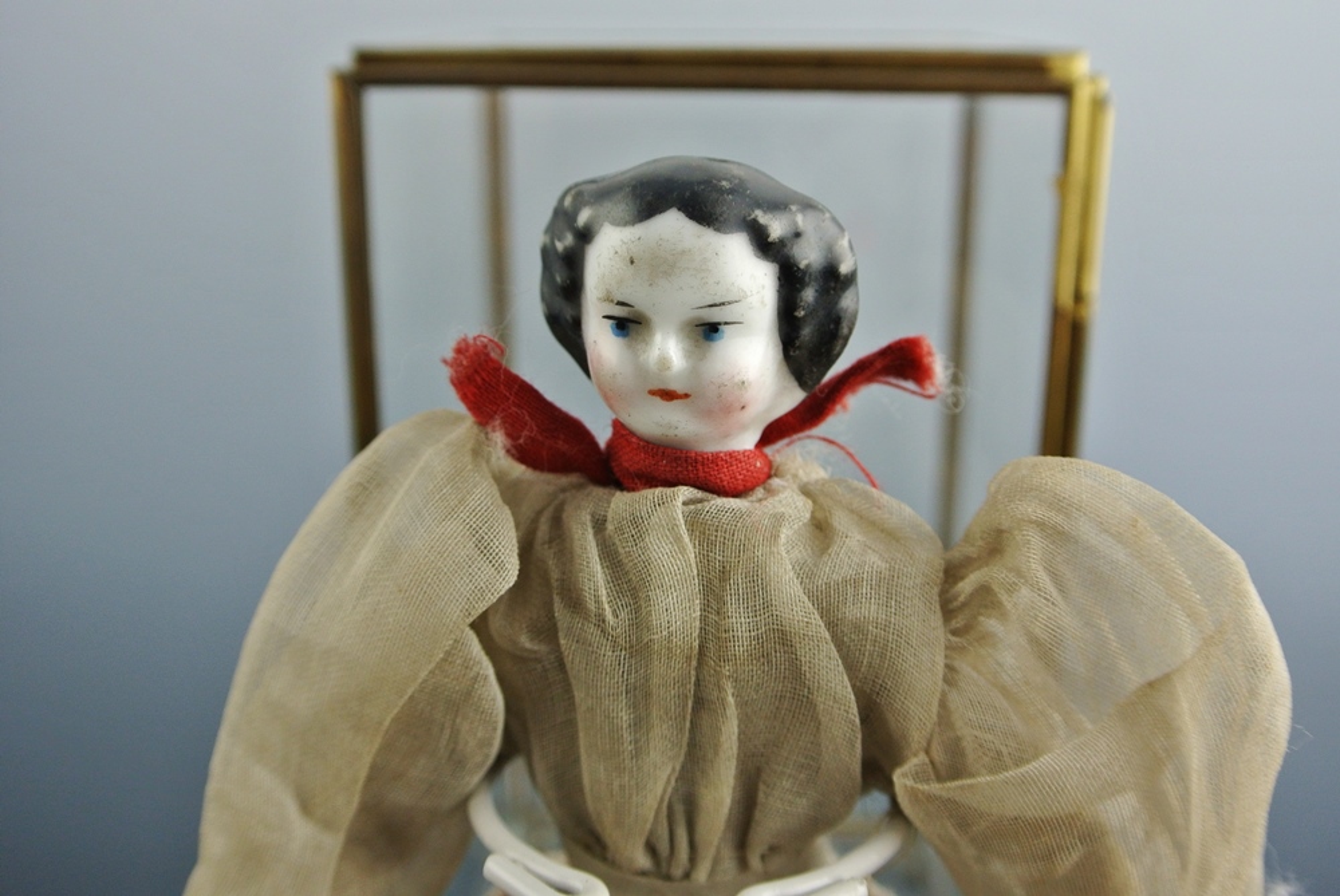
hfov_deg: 49.5
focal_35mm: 39
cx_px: 670
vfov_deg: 34.3
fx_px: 1453
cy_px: 448
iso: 400
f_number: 4
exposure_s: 1/100
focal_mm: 14.5
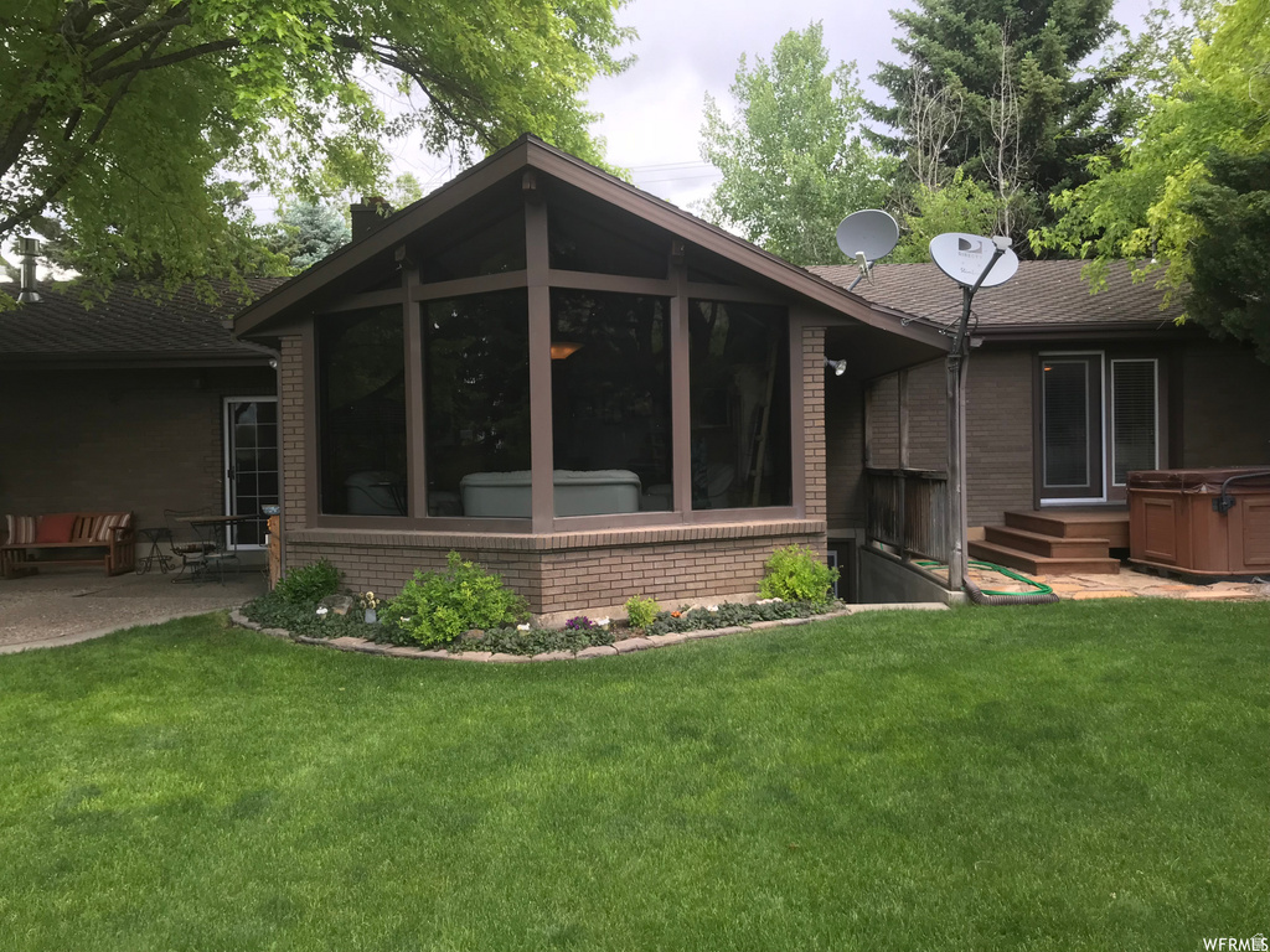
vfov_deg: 49.7
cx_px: 635
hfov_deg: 63.4
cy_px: 476
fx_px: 1027
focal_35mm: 28
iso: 20
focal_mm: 3.99
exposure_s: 1/328
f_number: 1.8
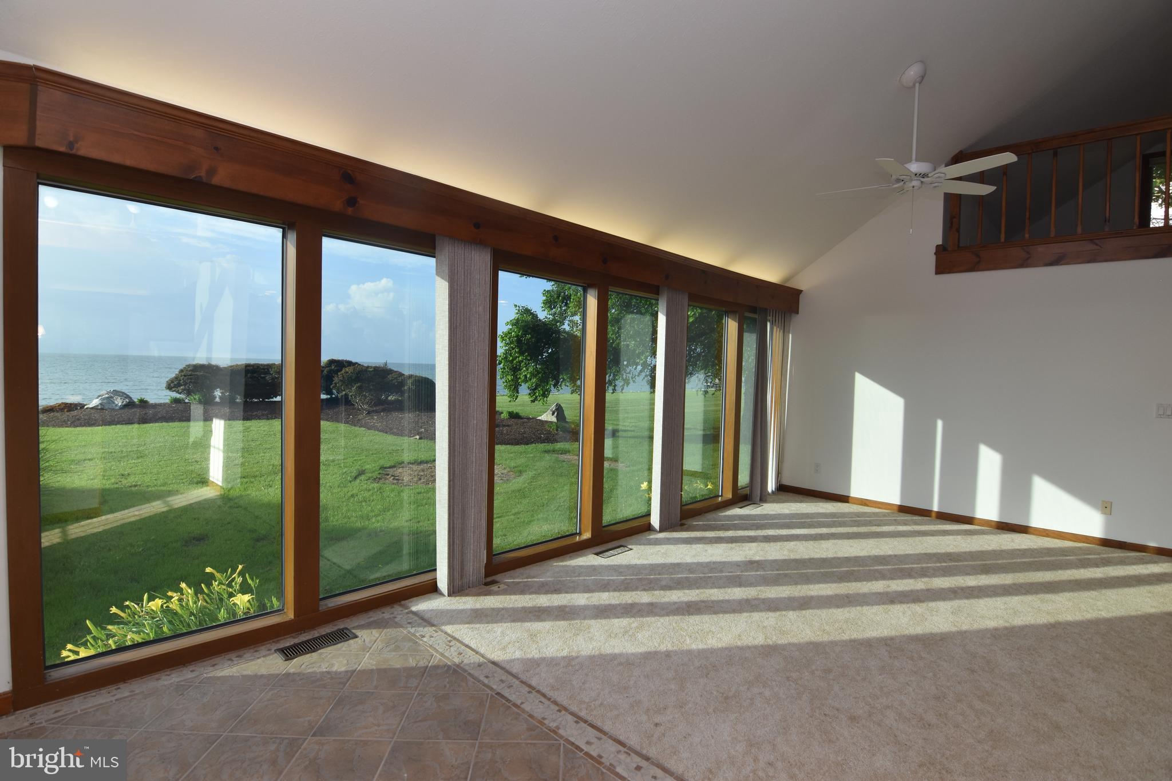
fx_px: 537
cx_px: 586
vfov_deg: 72.0
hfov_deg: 95.0
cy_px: 390
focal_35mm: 16
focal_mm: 11
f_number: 5.6
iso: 360
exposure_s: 1/125
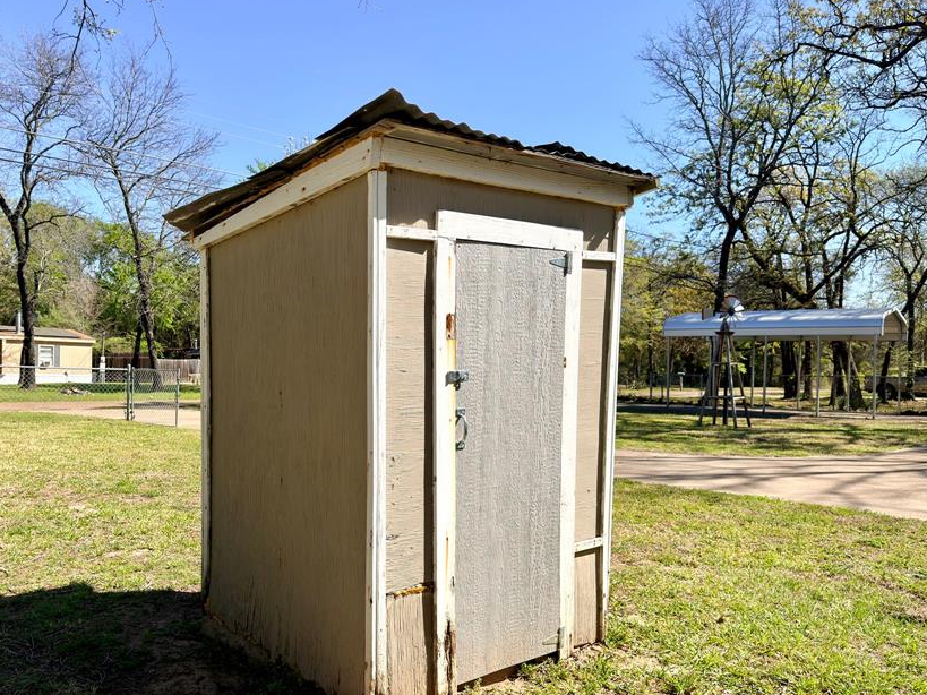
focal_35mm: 30
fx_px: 803
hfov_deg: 59.8
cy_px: 385
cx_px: 412
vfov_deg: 46.7
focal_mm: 6.76
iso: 64
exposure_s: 1/3311
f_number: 1.78
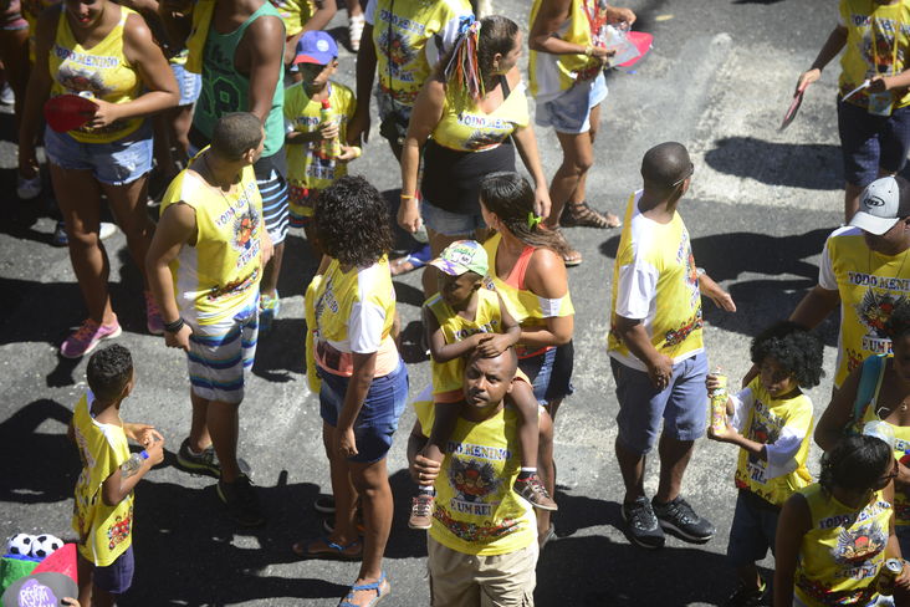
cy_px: 304
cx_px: 455
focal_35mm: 160
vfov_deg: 8.6
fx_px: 4044
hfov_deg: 12.8
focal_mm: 160
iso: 400
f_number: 3.2
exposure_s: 1/4000
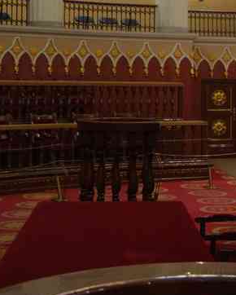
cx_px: 146
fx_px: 782
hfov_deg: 17.1
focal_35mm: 90
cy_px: 9
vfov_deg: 20.7
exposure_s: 1/15
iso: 3200
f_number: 4
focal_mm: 23.1
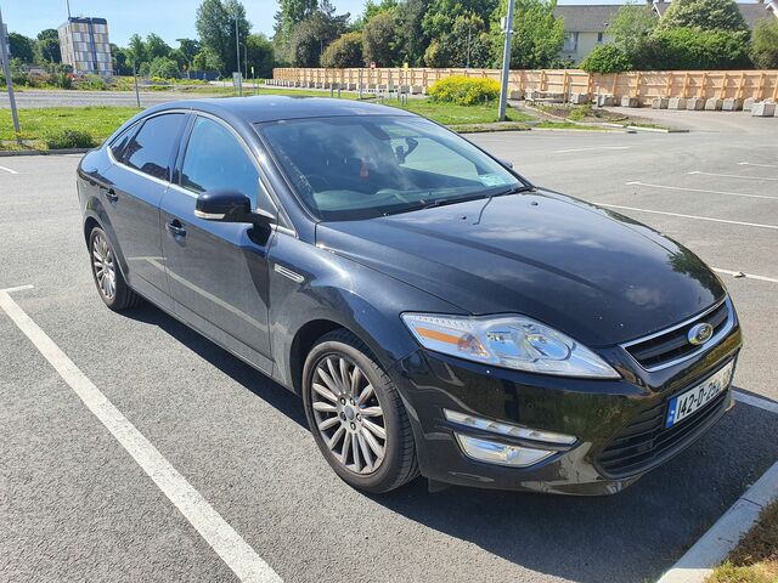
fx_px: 584
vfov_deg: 53.1
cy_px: 292
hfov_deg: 67.3
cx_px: 389
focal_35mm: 26
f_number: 2.4
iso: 50
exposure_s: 1/1028
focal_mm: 4.32
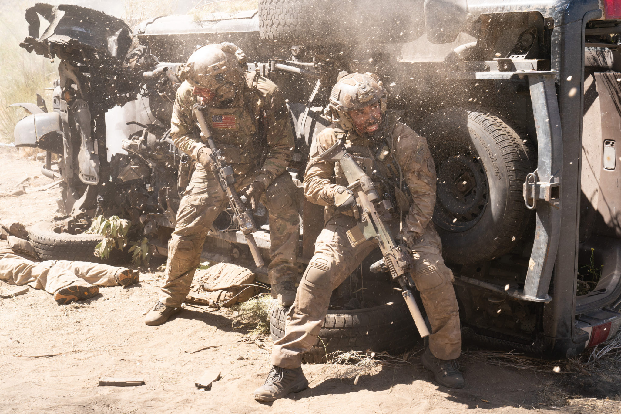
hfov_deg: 36.9
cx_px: 310
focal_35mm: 54
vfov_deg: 25.1
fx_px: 931
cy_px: 207
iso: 800
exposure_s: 1/320
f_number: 9
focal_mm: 54
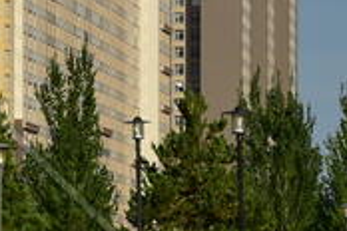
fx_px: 5050
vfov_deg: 2.6
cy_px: -127
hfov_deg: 3.9
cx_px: -249
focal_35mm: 524
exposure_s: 1/500
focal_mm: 70
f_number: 8
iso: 100
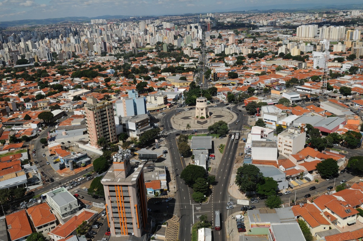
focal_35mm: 30
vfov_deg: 43.5
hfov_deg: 62.0
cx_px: 182
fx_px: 302
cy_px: 120
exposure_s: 1/1000
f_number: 10
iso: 400
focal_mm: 20
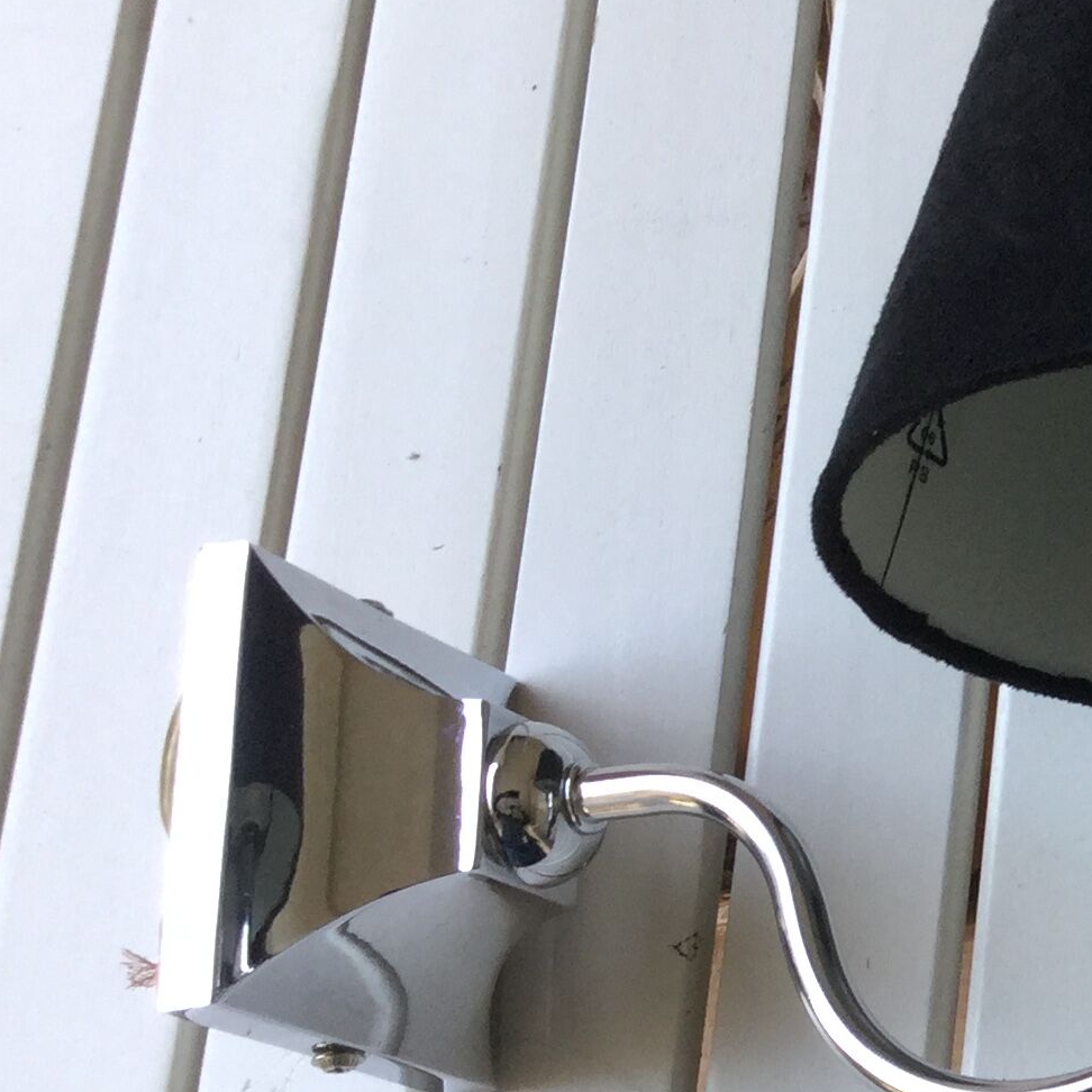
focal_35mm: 92
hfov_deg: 16.7
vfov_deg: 18.8
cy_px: 699
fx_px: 3284
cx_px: 1765
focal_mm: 3.3
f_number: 2.4
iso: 32
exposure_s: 1/50
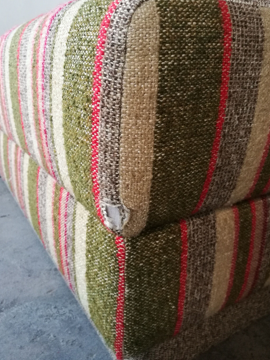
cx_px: 134
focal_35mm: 29
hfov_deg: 48.2
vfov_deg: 61.6
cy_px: 168
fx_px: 302
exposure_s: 1/25
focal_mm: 4.5
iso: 320
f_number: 2.2
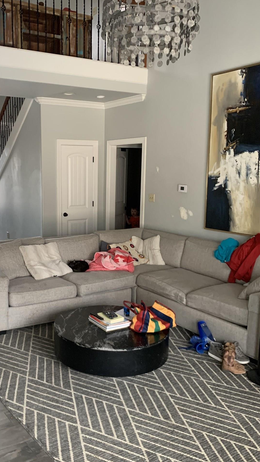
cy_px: 234
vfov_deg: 58.0
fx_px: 417
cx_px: 78
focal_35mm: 34
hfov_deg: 34.2
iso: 320
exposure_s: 1/60
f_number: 1.8
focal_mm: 4.25
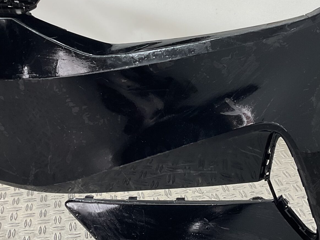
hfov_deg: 30.3
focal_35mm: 64
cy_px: 59
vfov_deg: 22.7
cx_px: 154
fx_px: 592
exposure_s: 1/120
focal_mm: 3
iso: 32
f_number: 1.8
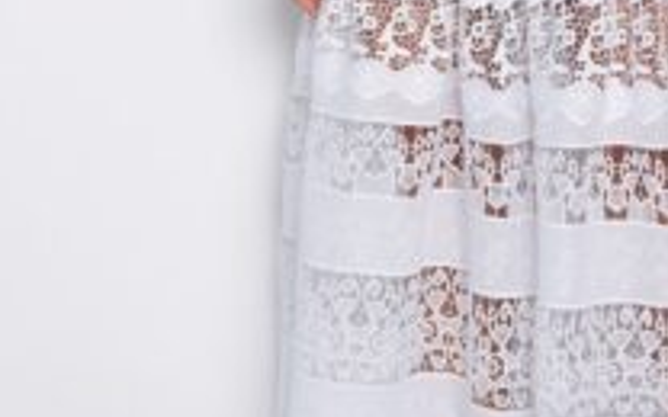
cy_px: -143
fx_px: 2567
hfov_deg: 14.7
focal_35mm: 141
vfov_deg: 9.1
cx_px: 565
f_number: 5
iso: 200
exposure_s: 1/160
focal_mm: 48
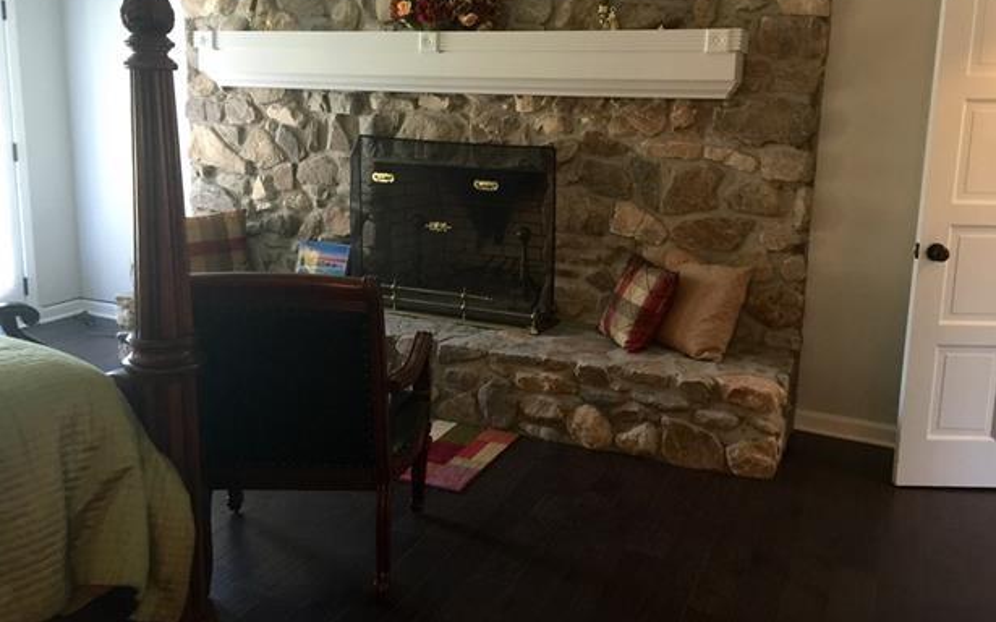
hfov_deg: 59.7
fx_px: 868
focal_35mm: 32
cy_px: 261
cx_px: 505
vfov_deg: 39.3
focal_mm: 4.15
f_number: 2.2
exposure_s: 1/8
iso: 125
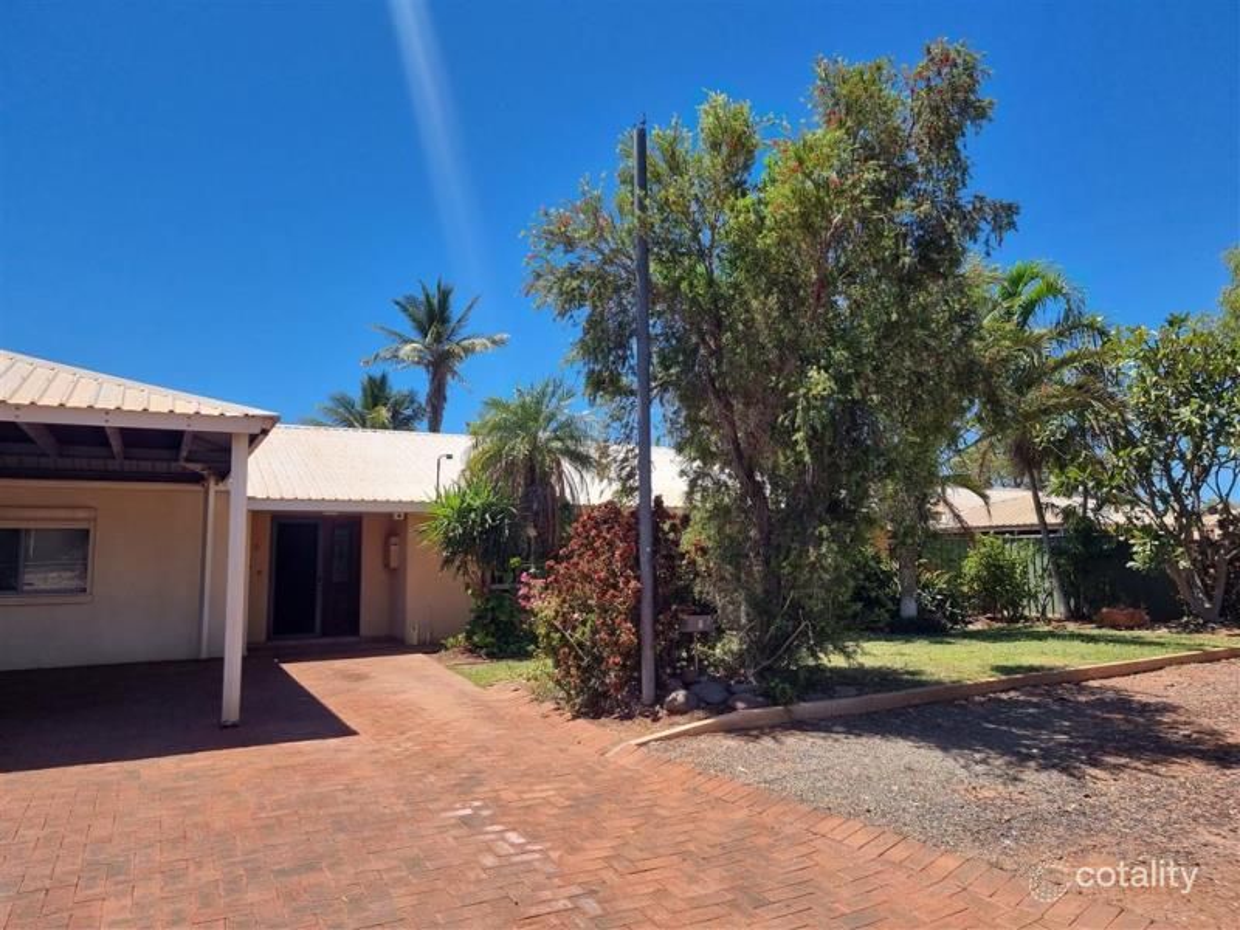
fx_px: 860
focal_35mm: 24
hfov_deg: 71.6
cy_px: 465
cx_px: 620
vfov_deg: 56.8
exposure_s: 1/766
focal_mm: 6.7
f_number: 1.8
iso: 50
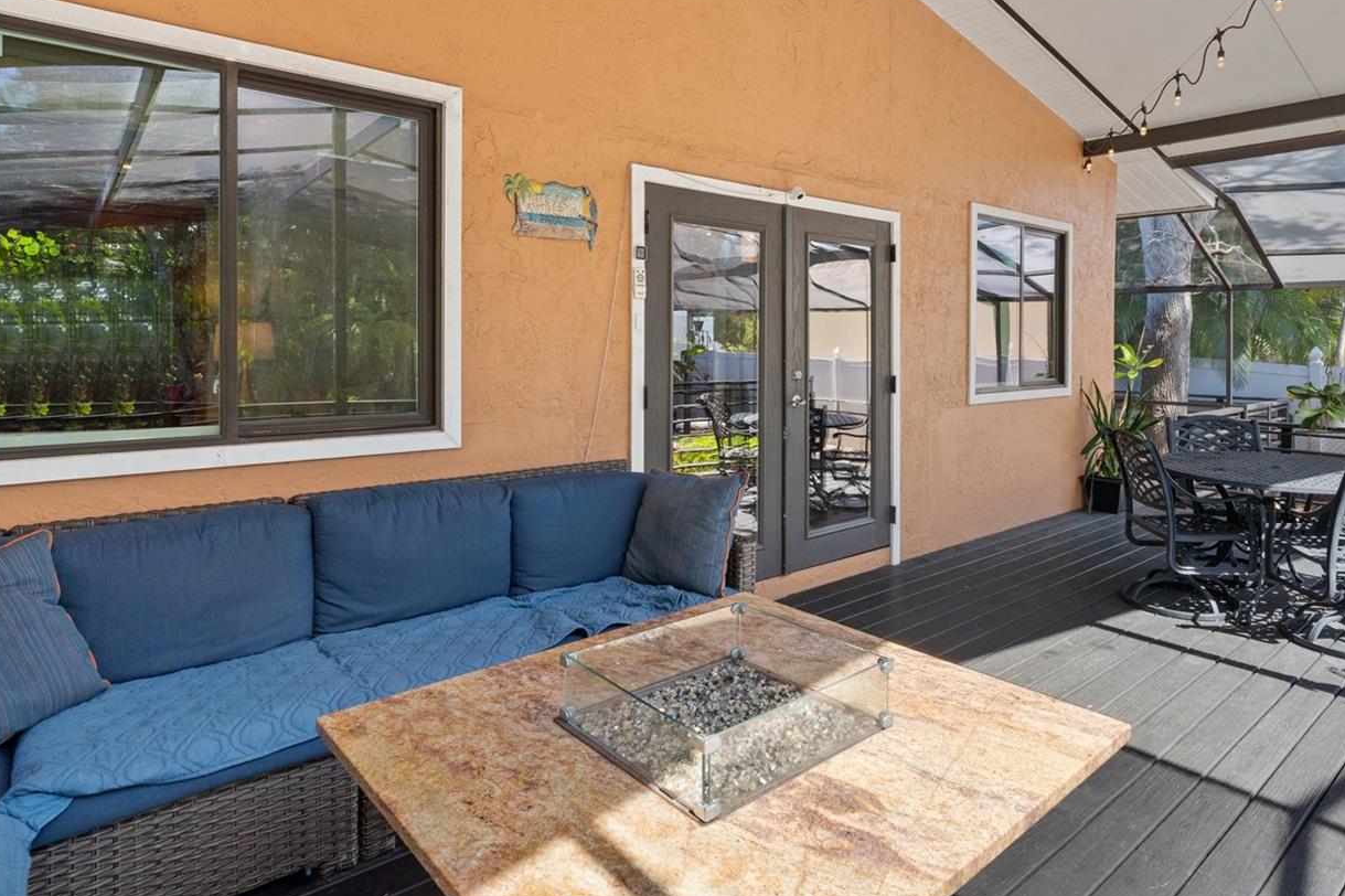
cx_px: 783
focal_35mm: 21
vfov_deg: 59.0
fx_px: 784
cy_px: 361
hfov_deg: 80.6
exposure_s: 1/10
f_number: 9
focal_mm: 16
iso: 250
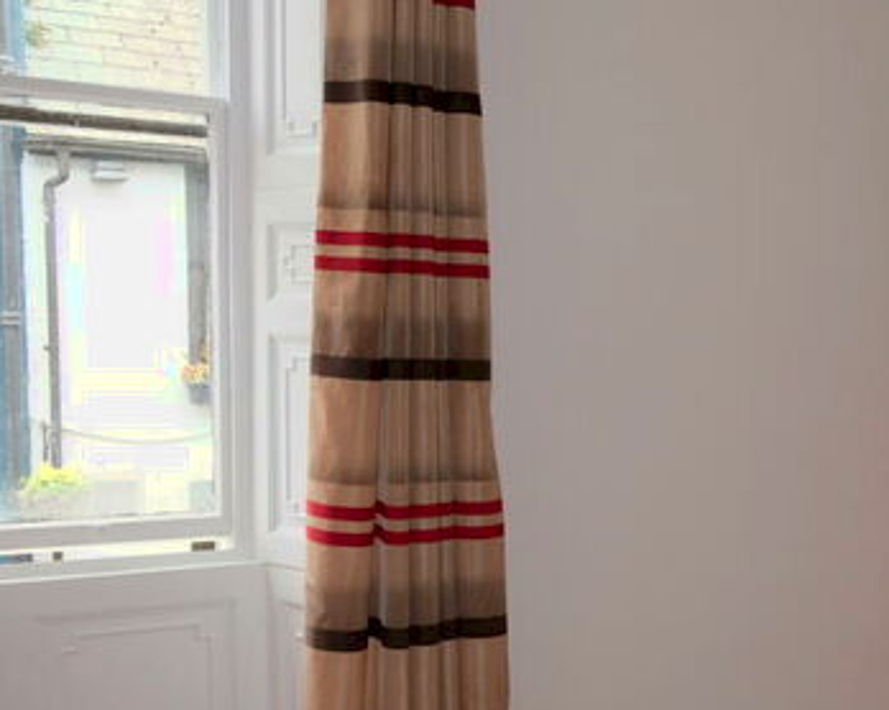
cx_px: 833
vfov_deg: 29.6
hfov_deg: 34.2
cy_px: 411
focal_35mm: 51
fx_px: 1341
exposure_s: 1/140
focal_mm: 18
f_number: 4
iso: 400
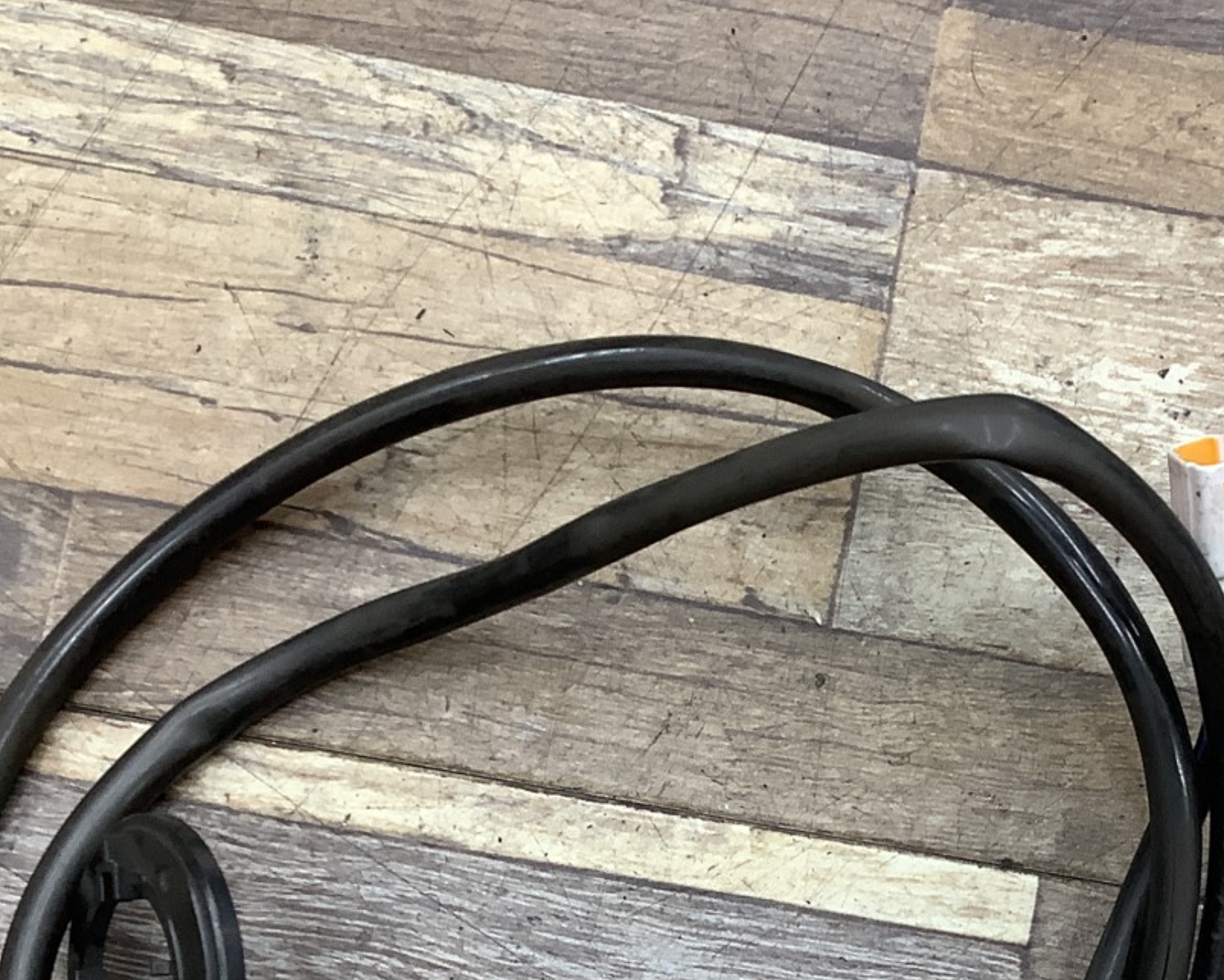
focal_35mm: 62
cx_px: 936
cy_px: 927
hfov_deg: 29.9
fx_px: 2247
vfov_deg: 23.8
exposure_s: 1/50
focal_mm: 3.3
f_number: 2.4
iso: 125
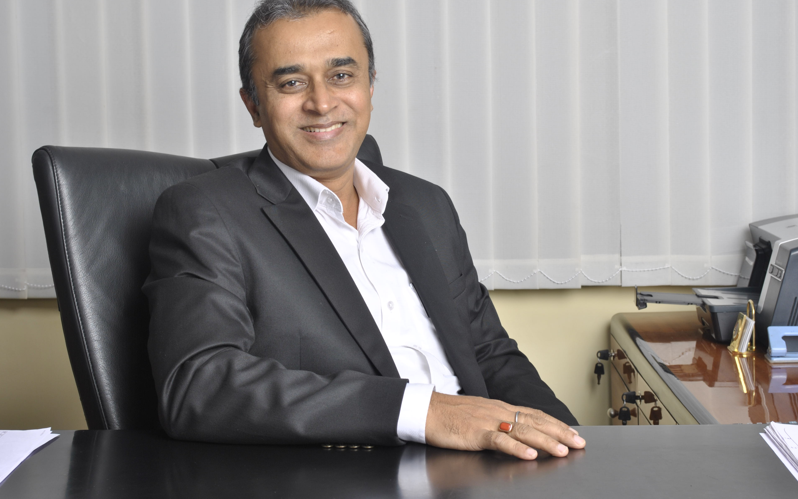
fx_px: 1348
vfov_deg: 21.0
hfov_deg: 33.0
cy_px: 237
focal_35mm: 62
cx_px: 401
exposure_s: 1/125
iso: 100
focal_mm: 40
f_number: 9
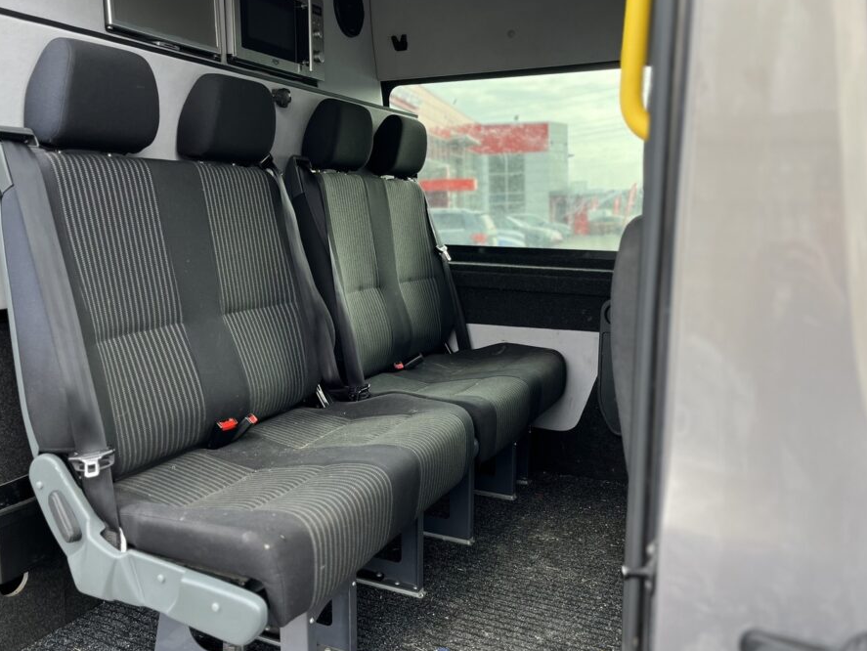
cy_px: 331
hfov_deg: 59.8
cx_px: 387
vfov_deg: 46.8
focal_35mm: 30
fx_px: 752
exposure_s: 1/307
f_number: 1.6
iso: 50
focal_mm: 5.1
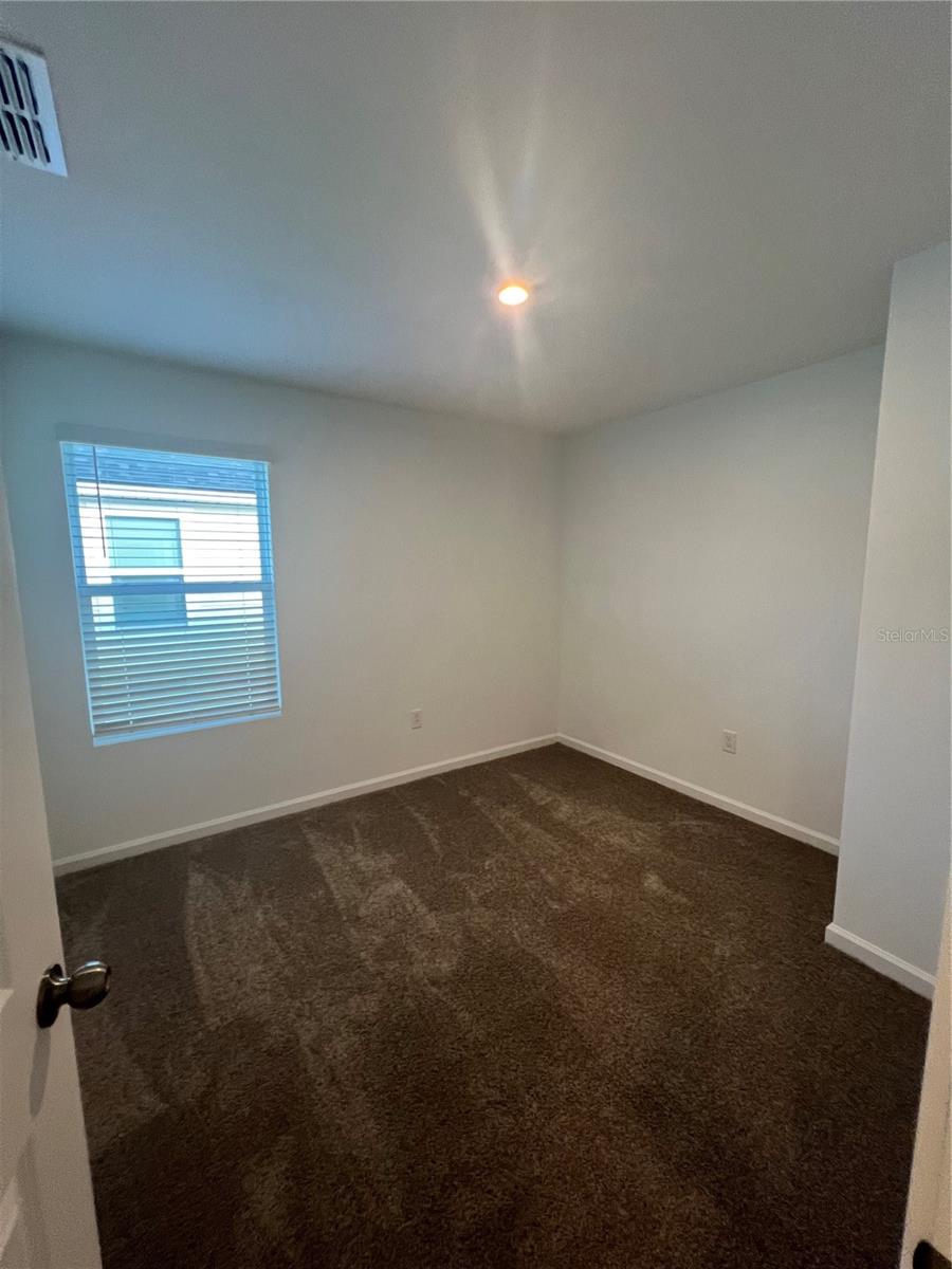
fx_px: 477
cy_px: 634
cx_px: 476
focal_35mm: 13
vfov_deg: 106.2
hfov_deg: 89.9
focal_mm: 1.57
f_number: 1.8
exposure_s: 1/120
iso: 200
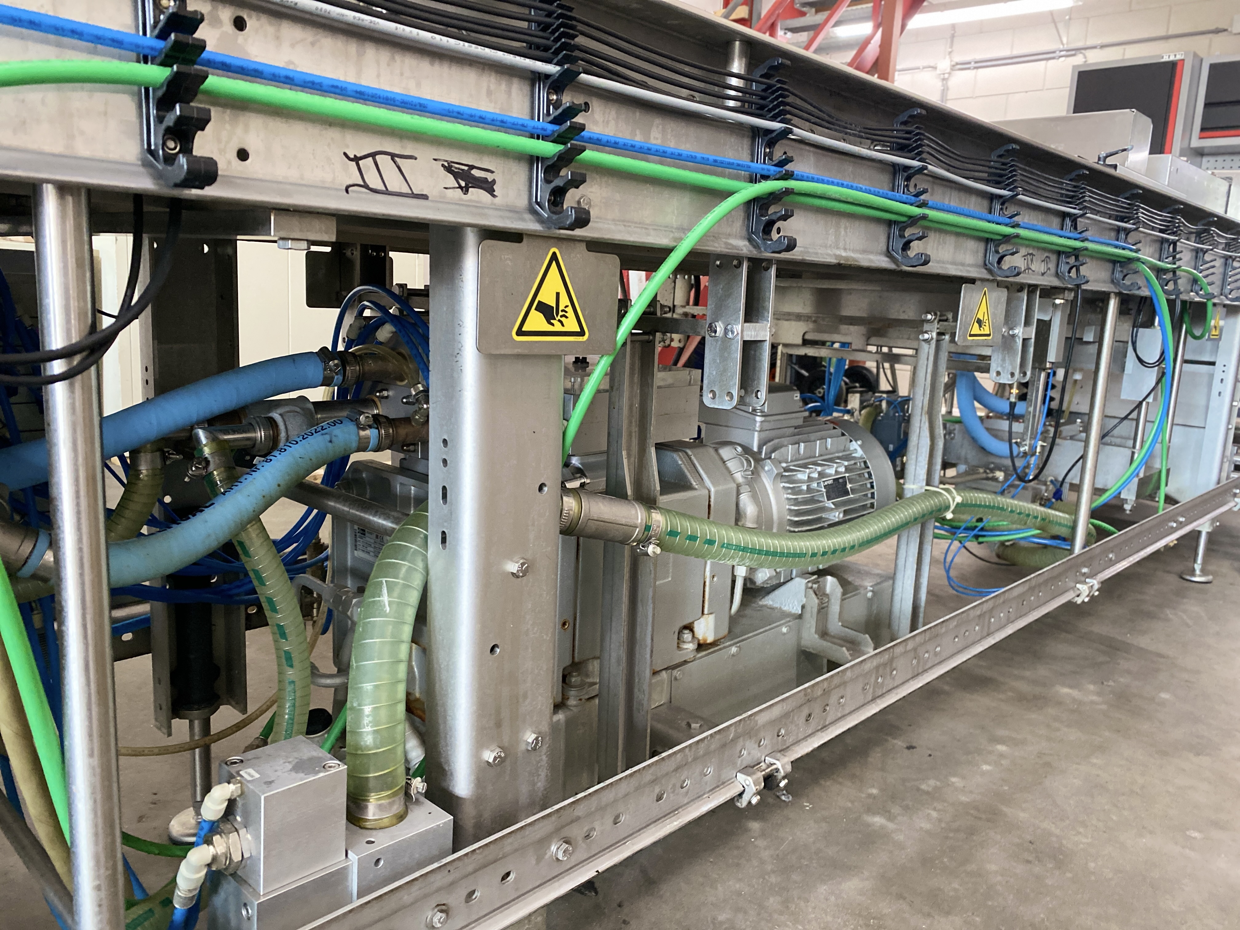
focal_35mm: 26
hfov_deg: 67.3
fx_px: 931
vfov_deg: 53.1
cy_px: 465
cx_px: 620
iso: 400
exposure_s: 1/50
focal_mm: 4.25
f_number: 1.8
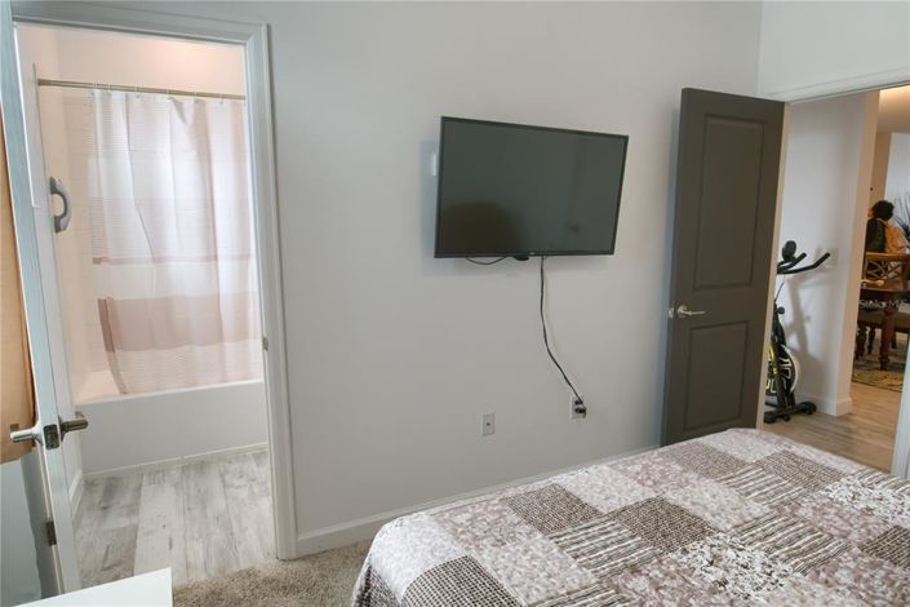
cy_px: 304
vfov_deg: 59.5
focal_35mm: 21
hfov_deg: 81.2
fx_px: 531
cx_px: 455
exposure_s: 1/15
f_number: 6.7
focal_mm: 14
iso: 1600
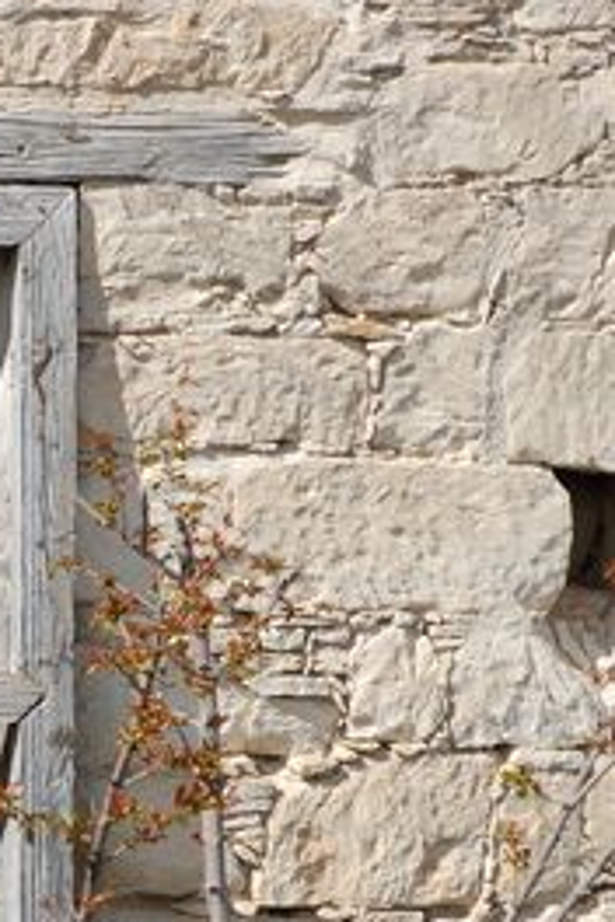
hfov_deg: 2.6
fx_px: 13375
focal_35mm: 522
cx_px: 37
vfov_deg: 3.9
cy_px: 667
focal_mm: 180
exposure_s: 1/2000
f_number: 5.6
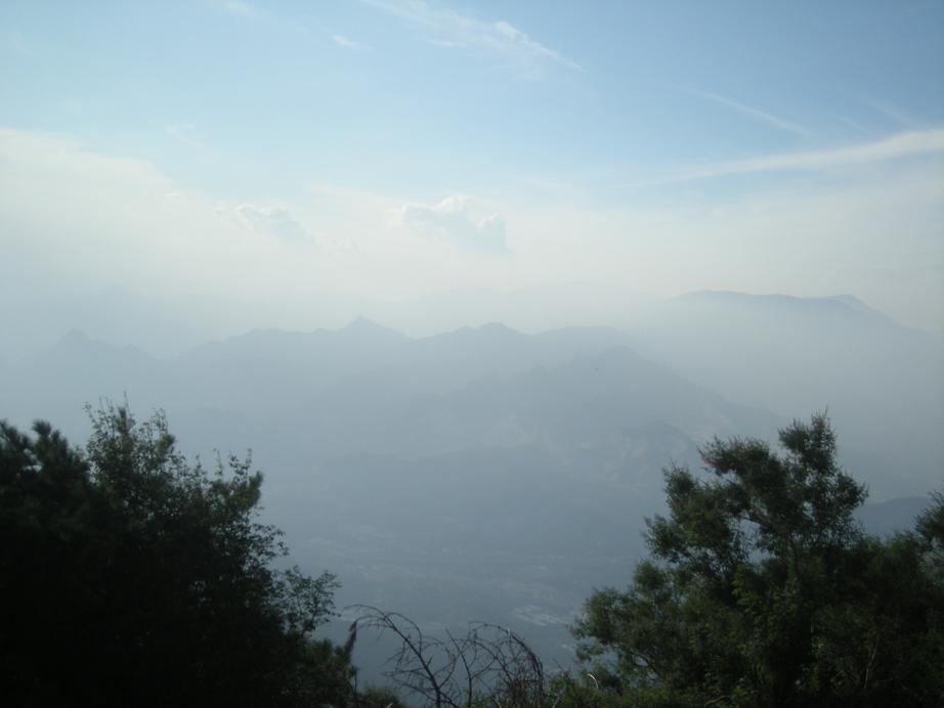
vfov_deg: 29.7
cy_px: 354
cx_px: 472
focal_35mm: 49
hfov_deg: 38.9
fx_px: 1337
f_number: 6.4
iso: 50
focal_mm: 7.9
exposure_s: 1/277
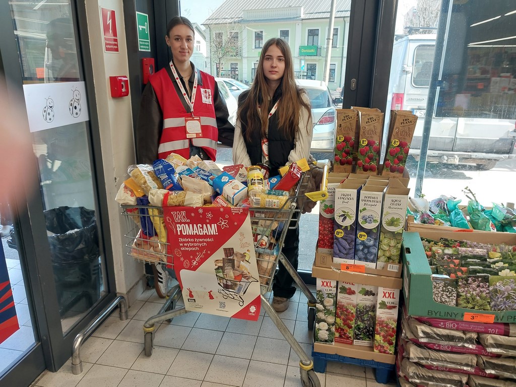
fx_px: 447
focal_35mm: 30
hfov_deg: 60.0
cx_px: 258
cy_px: 194
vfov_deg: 46.8
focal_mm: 4.6
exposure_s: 1/50
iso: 50
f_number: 1.8
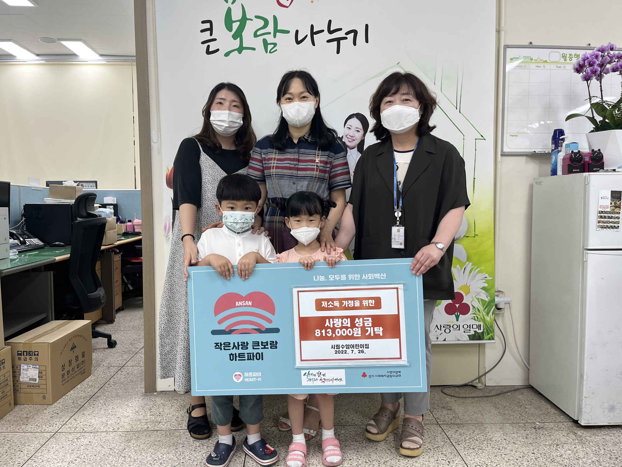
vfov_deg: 53.1
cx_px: 311
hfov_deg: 67.3
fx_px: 467
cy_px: 234
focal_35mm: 26
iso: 125
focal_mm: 5.1
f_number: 1.6
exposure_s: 1/120
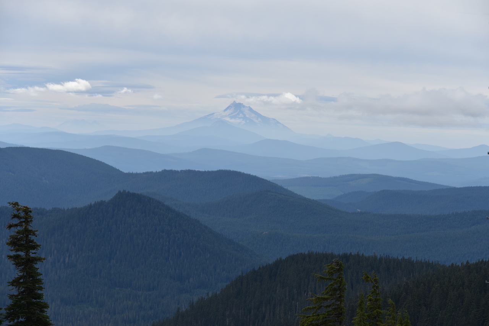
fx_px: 1834
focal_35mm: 135
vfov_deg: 10.2
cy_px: 163
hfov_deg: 15.2
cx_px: 244
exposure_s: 1/320
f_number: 9
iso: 100
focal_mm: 135
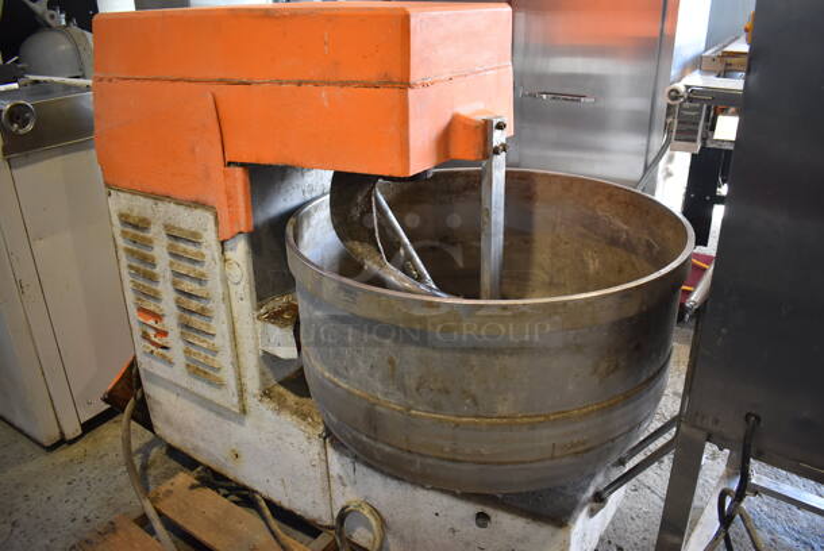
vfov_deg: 48.0
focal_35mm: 27
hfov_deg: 67.3
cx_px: 412
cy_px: 276
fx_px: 619
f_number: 3.5
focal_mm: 18
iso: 800
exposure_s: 1/125
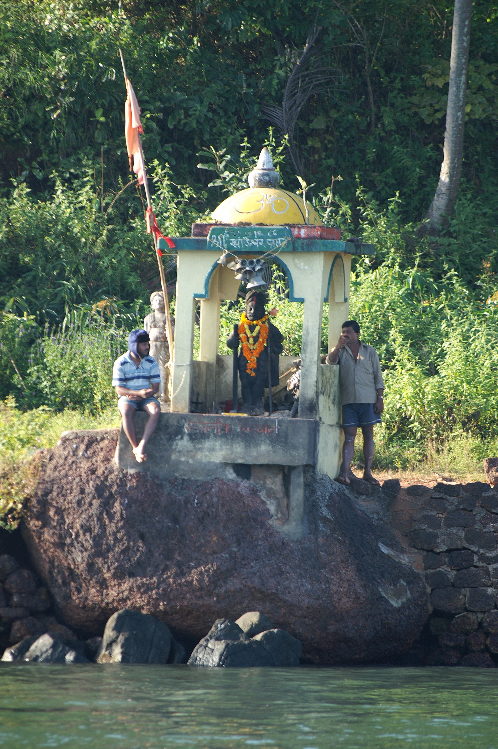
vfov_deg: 4.6
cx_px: 249
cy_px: 374
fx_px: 9354
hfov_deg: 3.0
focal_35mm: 450
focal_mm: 300
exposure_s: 1/125
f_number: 5.6
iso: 100
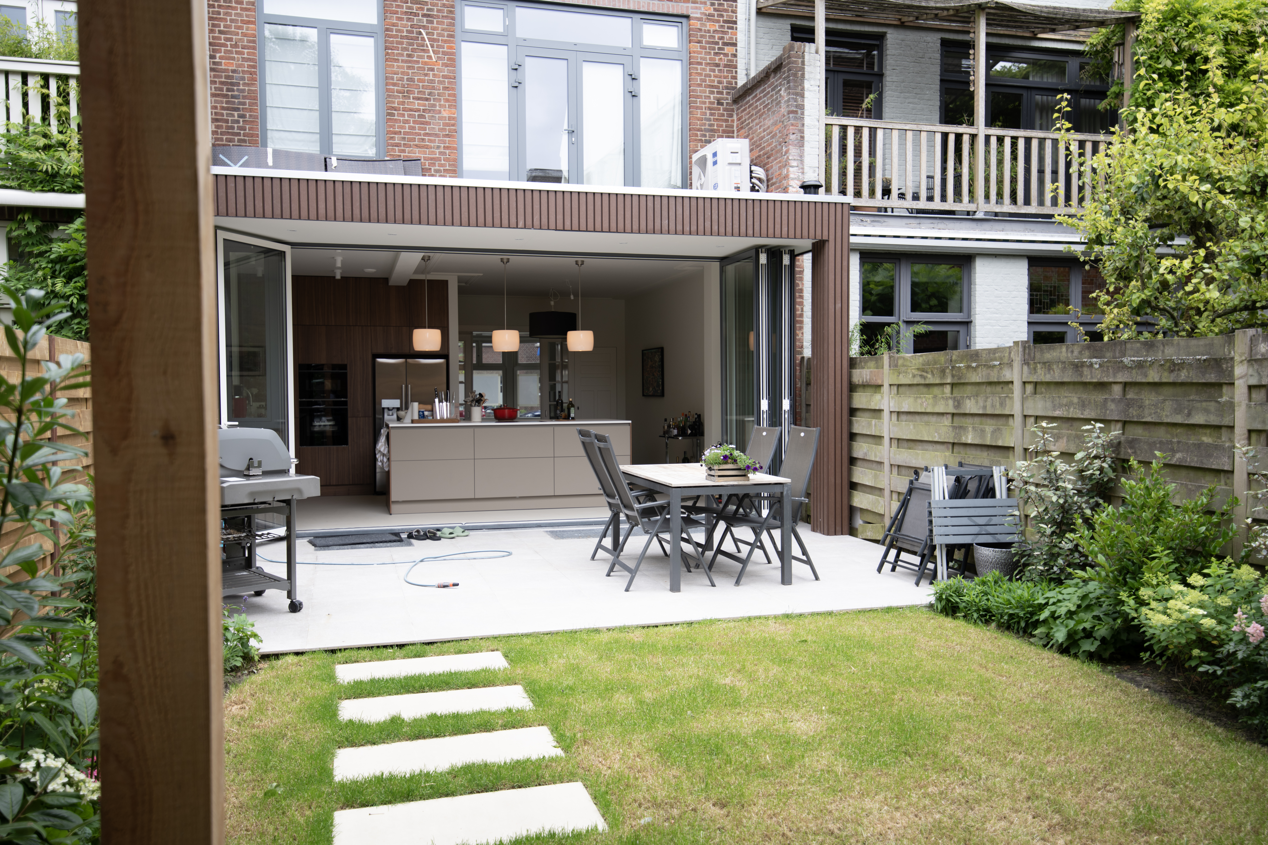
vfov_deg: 43.6
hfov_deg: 61.9
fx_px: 1057
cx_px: 634
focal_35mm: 30
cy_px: 422
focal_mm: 30
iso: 100
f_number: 2.8
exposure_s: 1/250
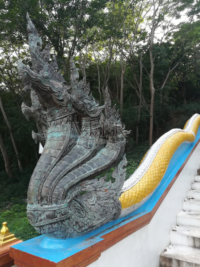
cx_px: 100
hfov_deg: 53.1
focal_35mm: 26
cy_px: 134
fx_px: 200
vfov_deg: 67.3
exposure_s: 1/100
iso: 50
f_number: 2.2
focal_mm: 3.83
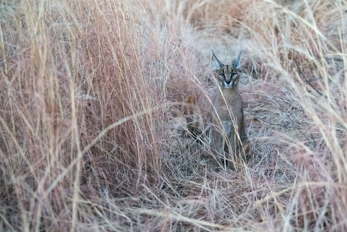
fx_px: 790
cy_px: 116
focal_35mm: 82
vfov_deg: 16.7
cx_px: 174
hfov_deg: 24.8
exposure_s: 1/200
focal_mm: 82
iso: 4000
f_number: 2.8
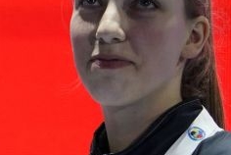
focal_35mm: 1233
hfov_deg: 1.7
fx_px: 7921
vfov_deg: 1.1
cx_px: -311
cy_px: 358
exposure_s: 1/250
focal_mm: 162
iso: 500
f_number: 2.8
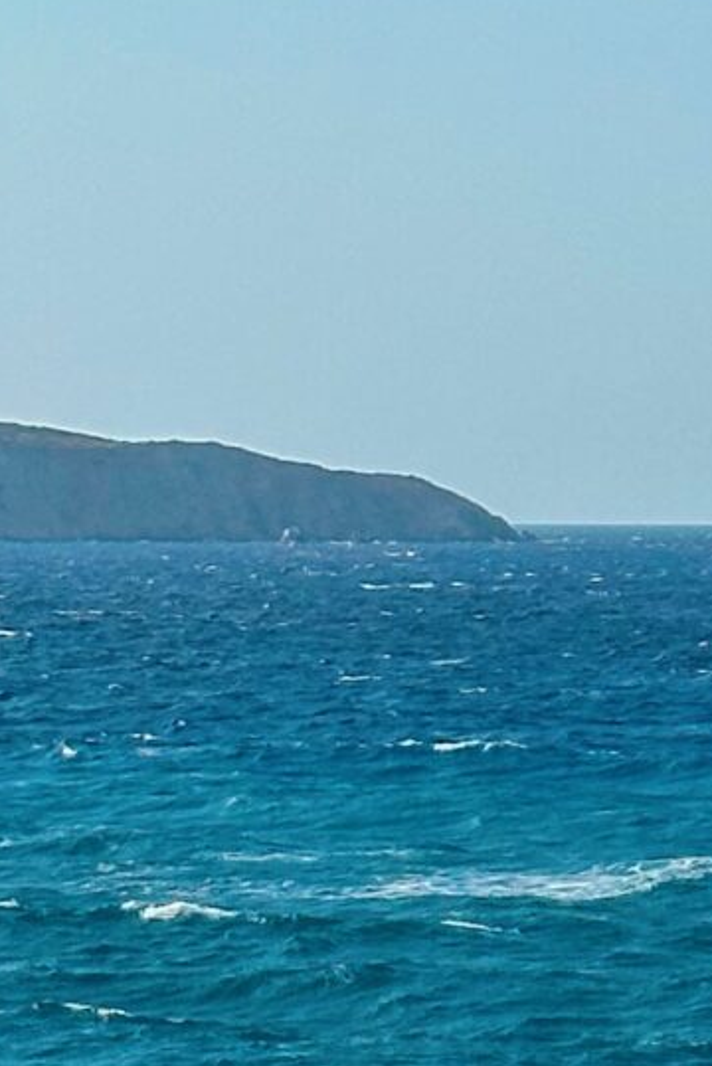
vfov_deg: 8.4
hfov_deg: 5.7
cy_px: 1715
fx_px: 7021
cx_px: 1185
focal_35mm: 237
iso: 64
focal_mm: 6.86
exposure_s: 1/4400
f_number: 1.8
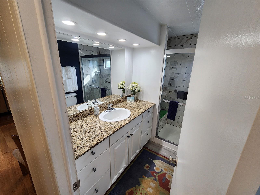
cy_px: 98
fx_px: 98
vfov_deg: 89.9
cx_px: 130
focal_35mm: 13
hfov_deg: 106.2
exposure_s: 1/60
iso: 100
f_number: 2.2
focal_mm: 2.2
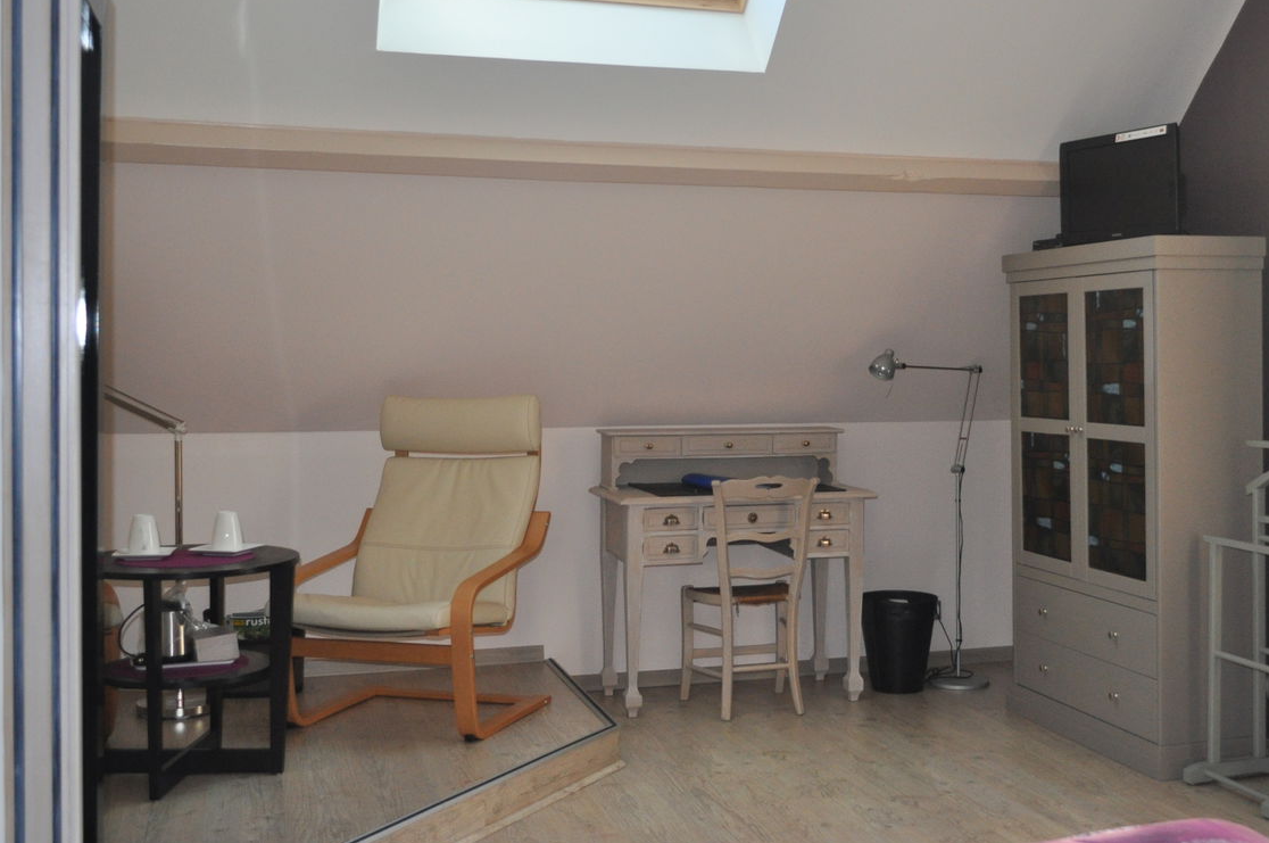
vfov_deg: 31.1
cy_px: 389
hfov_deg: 45.2
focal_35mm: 43
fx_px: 1514
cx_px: 766
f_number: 3.8
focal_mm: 20
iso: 800
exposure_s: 1/125
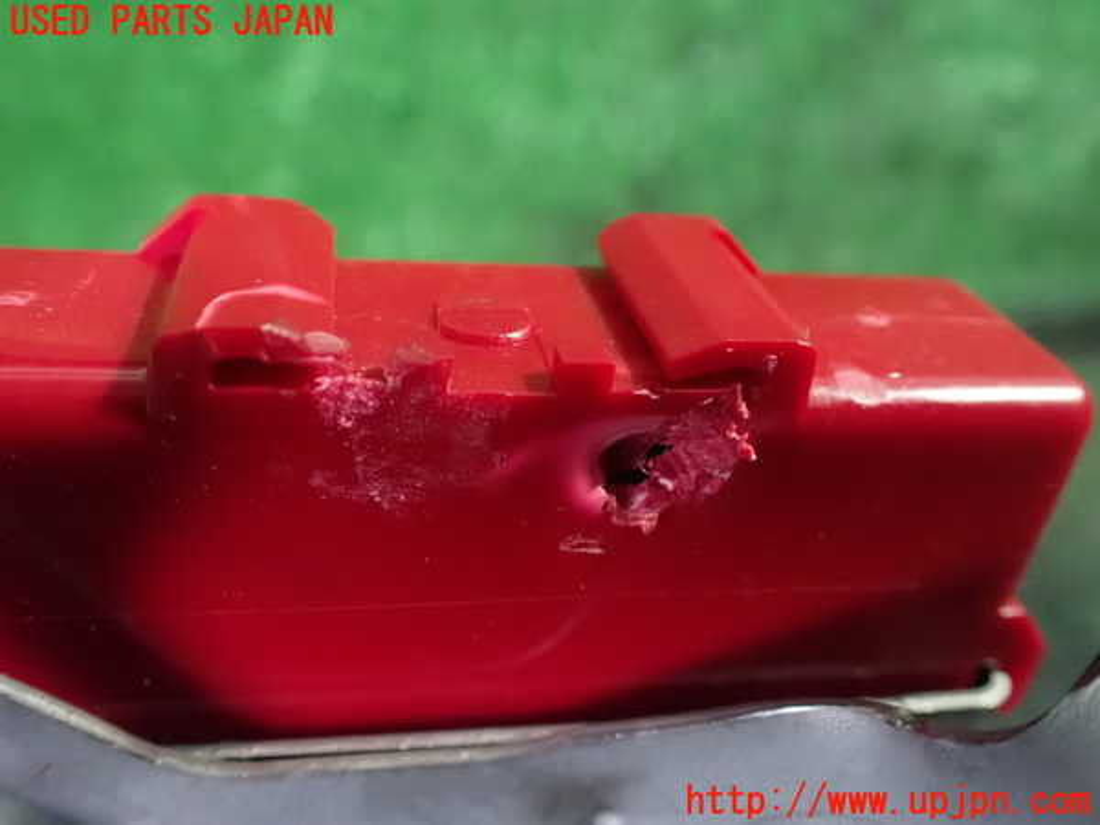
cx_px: 550
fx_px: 953
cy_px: 412
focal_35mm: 30
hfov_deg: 60.0
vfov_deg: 46.8
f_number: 2.3
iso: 1600
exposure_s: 1/25
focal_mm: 5.4
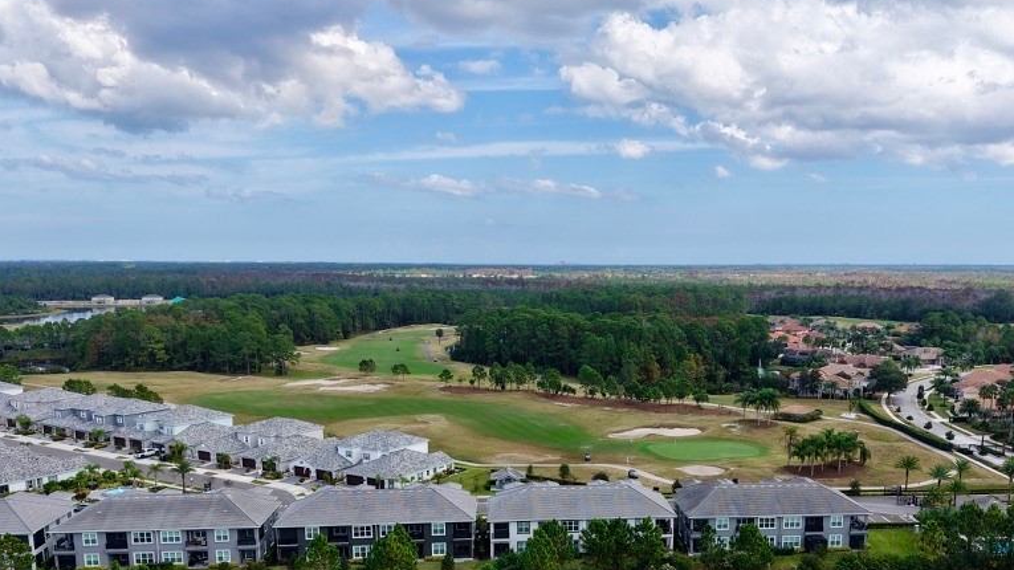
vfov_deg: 33.1
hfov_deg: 56.3
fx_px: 941
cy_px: 426
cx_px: 591
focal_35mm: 35
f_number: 1.8
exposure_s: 1/3200
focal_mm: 8.67
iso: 210
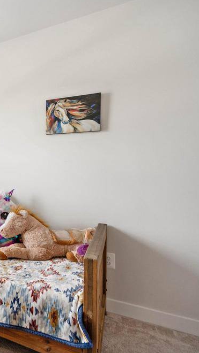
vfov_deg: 71.9
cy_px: 176
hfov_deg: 31.4
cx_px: -73
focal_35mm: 26
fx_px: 244
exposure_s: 1/100
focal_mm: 16
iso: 320
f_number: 4
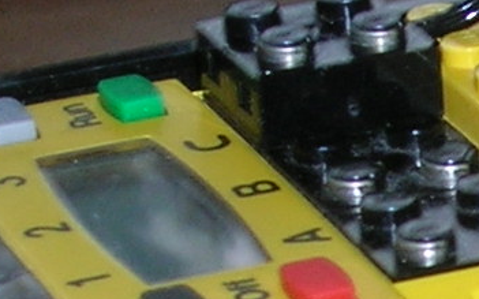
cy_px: 535
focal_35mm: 345
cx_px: 867
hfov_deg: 6.0
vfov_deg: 3.8
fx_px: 4502
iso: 50
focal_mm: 8.4
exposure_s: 1/60.1
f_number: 3.3
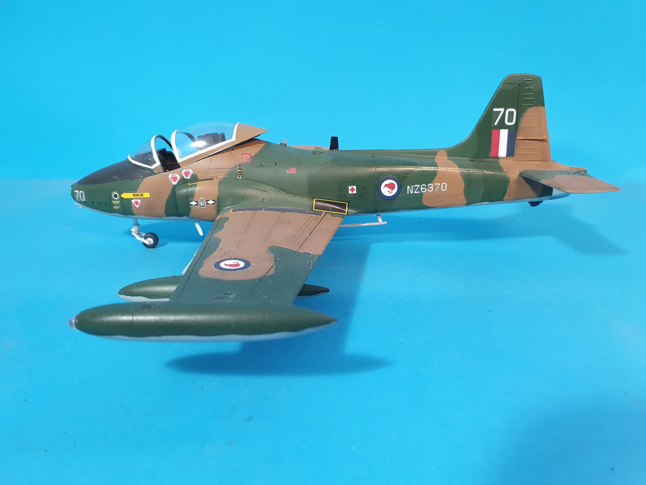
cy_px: 242
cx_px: 323
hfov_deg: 67.3
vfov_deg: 53.1
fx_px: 485
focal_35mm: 26
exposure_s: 1/50
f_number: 2.4
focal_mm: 4.32
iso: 400
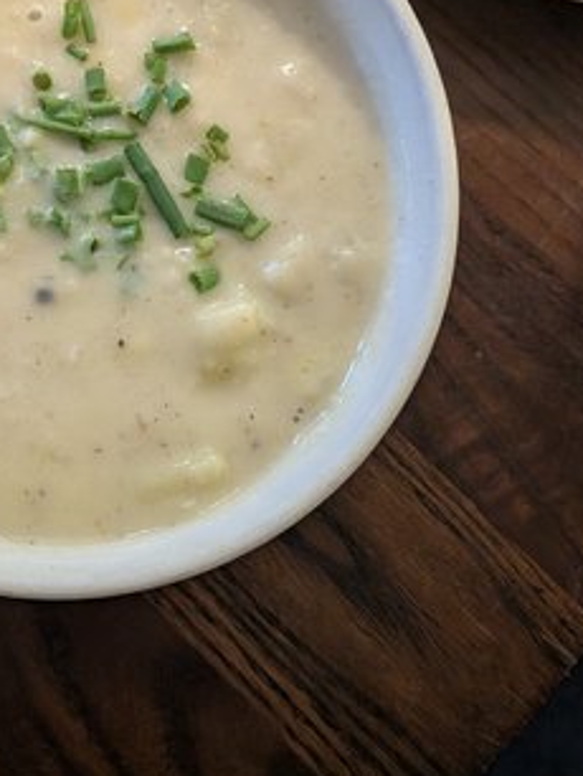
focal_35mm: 47
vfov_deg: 40.1
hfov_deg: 30.3
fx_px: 1054
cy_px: 292
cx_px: 137
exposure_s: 1/60
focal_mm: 4.53
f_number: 1.7
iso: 54
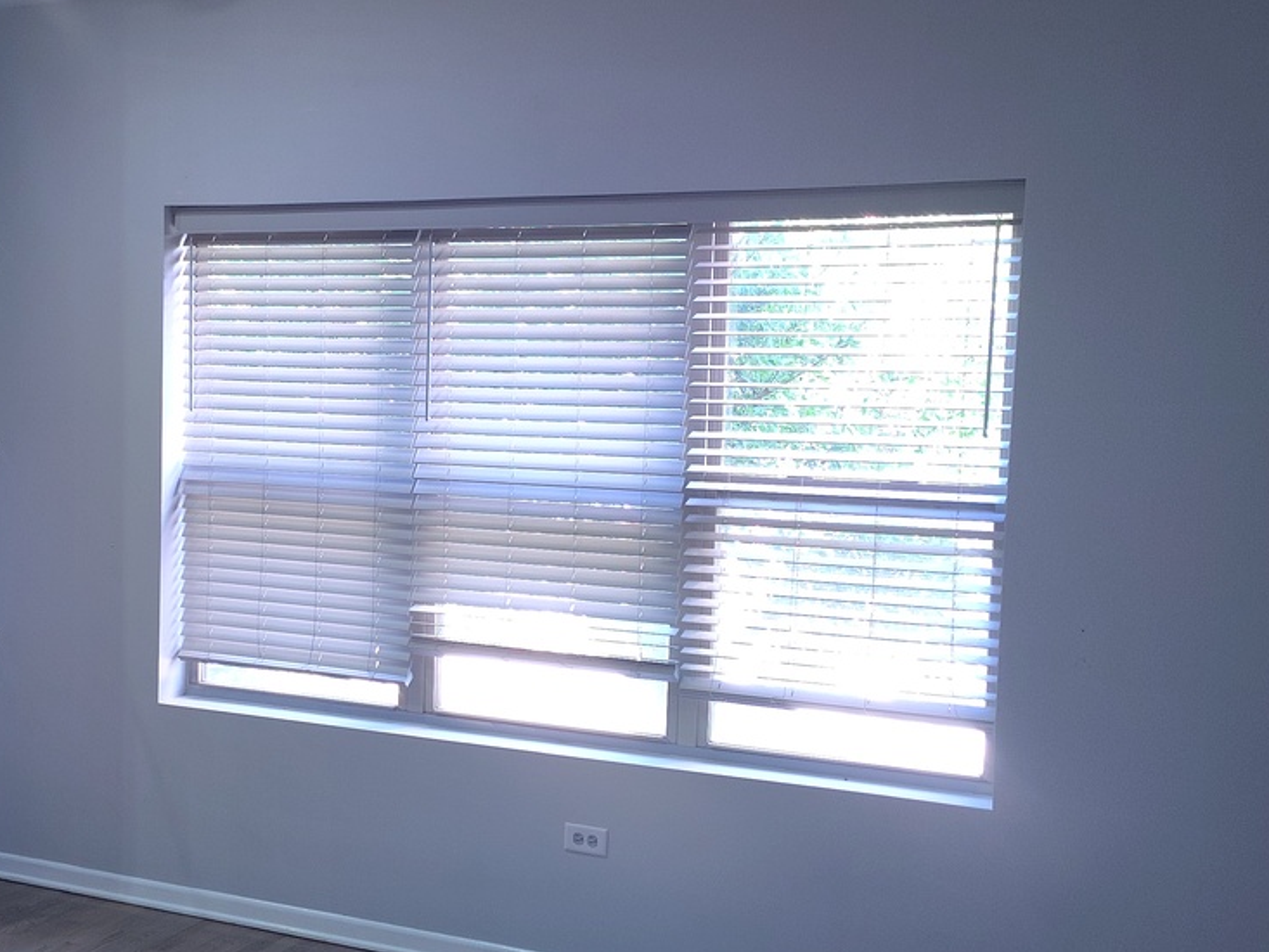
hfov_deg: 39.6
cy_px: 519
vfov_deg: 30.9
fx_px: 1723
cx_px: 360
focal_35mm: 47
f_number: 1.8
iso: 656
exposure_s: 1/60
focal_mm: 5.56
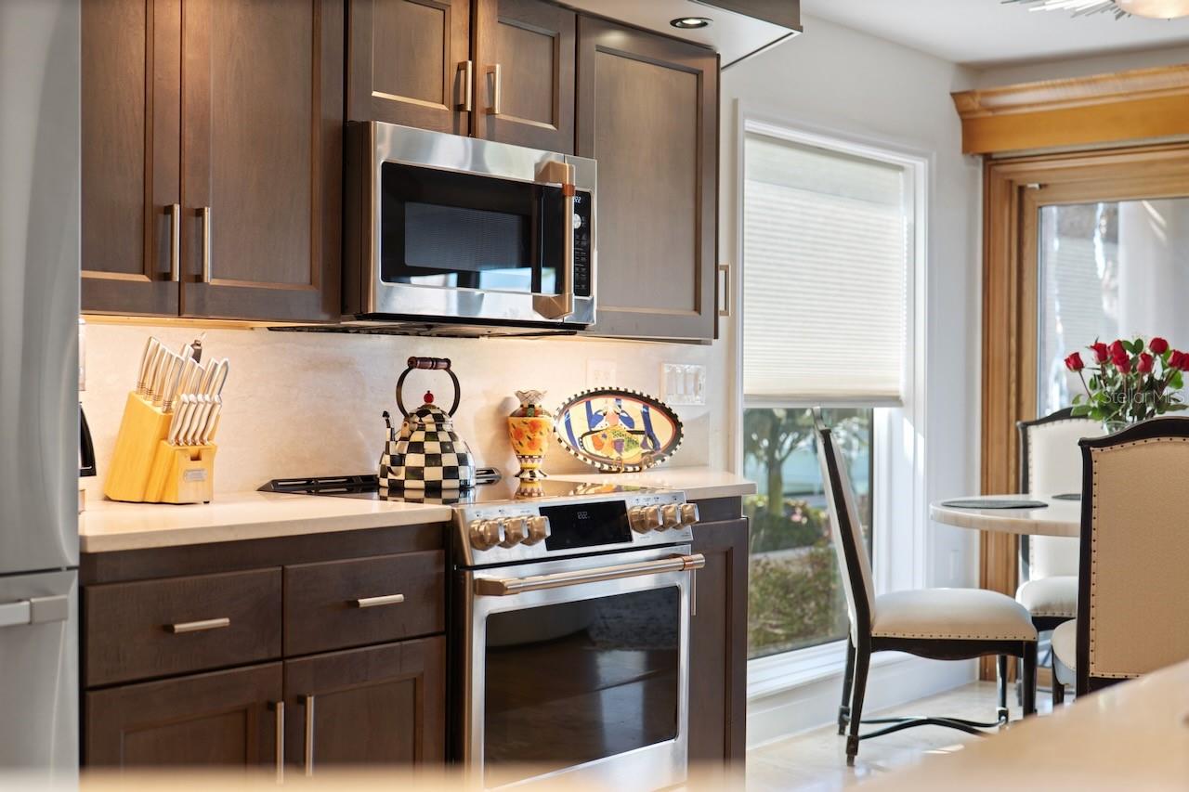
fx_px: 1651
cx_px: 594
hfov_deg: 39.6
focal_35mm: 50
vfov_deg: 27.0
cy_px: 396
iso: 100
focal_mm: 50
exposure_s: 1/50
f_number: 2.8
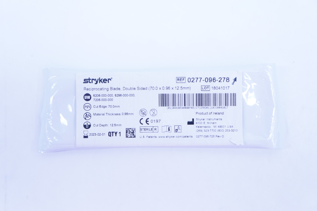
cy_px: 106
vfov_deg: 30.8
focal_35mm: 44
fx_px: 383
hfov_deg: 45.0
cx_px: 158
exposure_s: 1/125
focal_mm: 29
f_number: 5.6
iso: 800
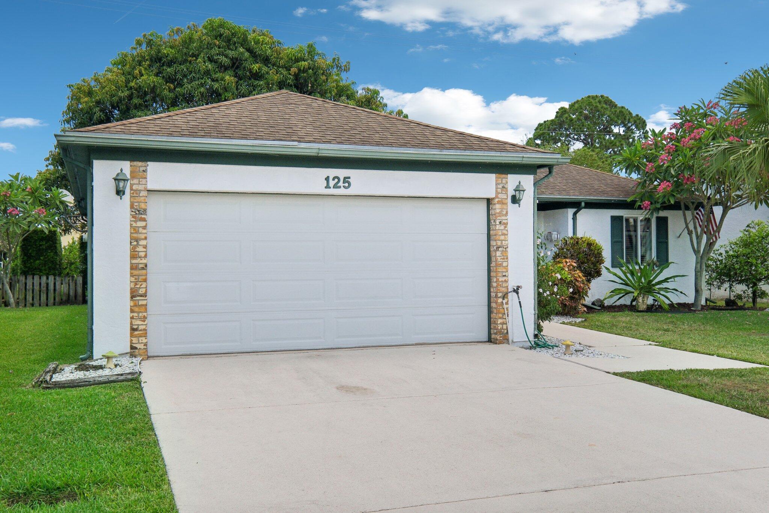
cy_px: 256
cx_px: 384
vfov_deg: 36.9
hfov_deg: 53.1
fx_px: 769
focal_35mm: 36
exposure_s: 1/1500
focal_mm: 24
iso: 1000
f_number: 8
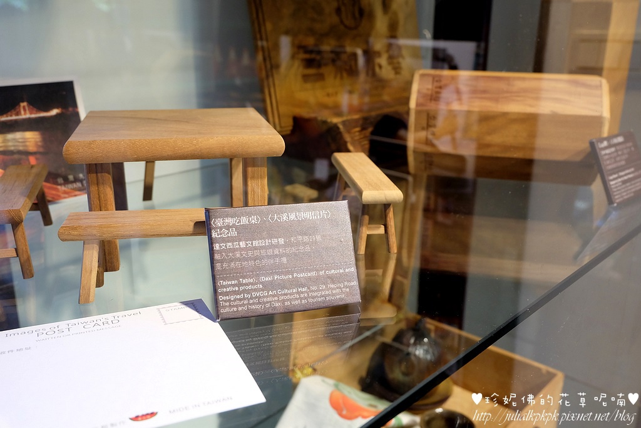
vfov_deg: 40.0
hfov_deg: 57.2
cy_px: 214
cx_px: 320
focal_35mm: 33
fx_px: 588
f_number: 5.6
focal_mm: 22.2
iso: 800
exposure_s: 1/40
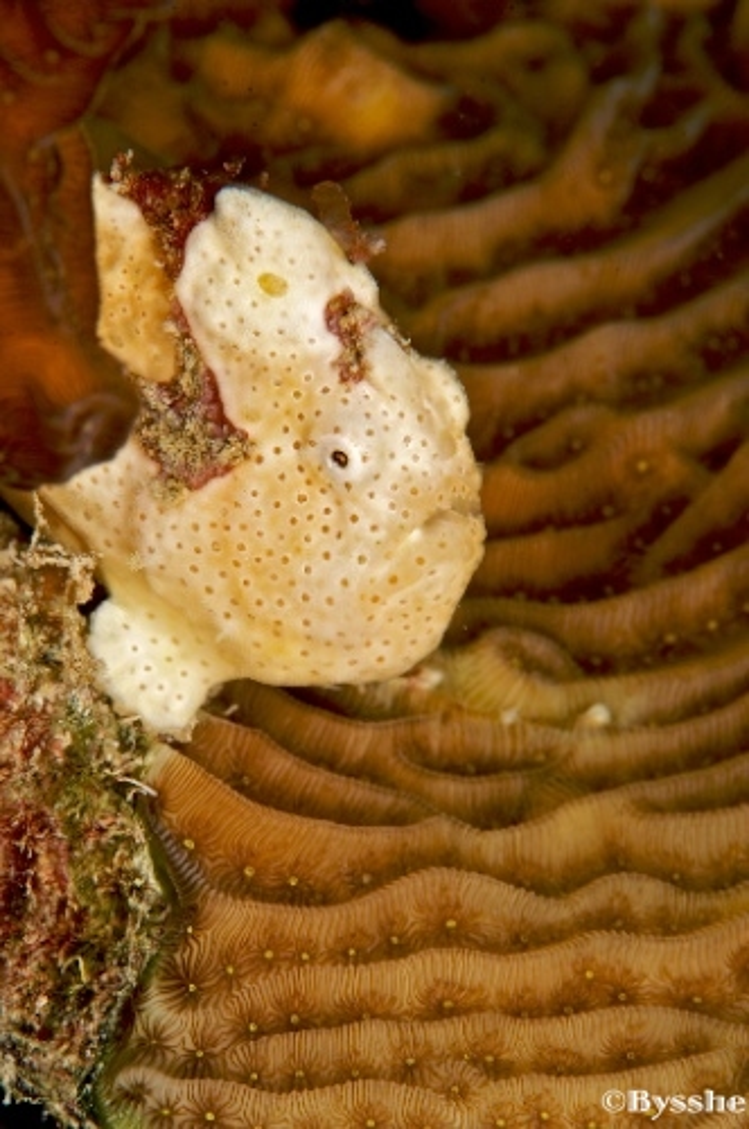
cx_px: 374
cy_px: 564
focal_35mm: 158
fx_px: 4929
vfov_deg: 13.1
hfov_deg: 8.7
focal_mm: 105
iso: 100
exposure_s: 1/200
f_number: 25
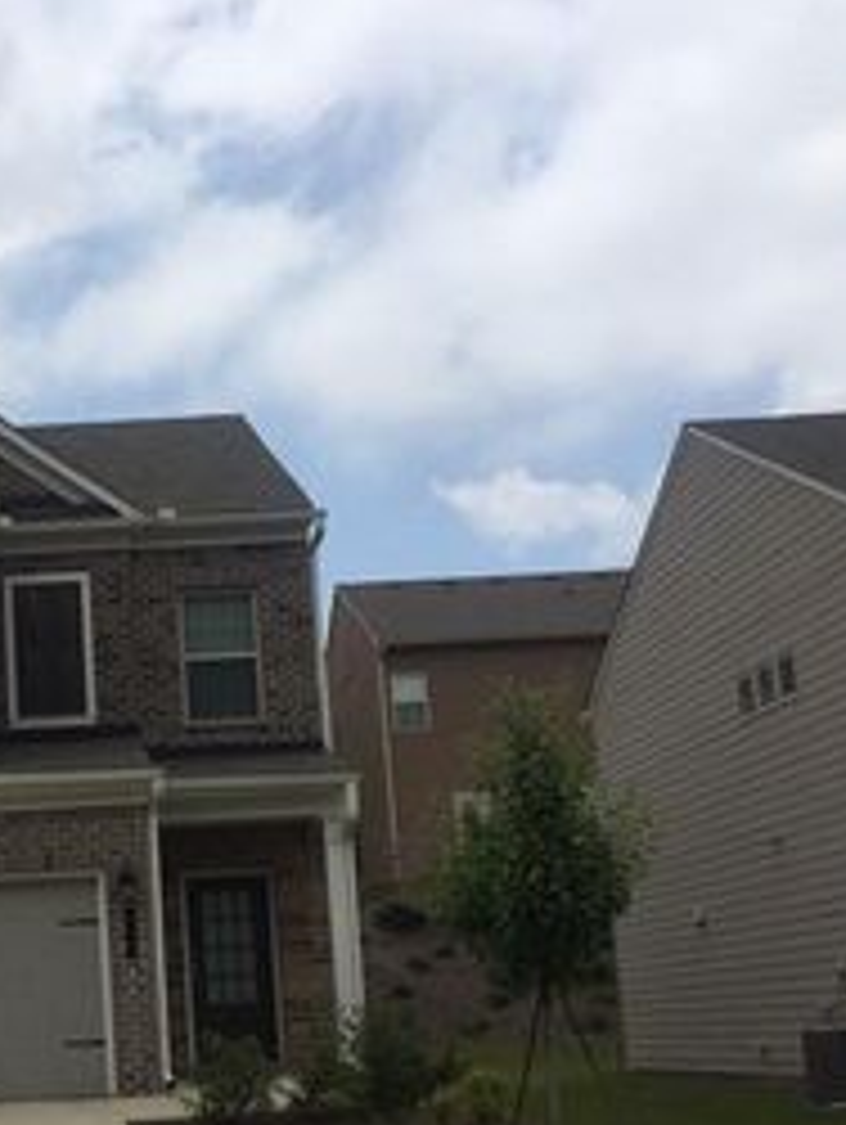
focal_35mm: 58
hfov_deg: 24.2
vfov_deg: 32.9
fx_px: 1887
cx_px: 14
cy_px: 763
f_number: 2.2
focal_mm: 4.15
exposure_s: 1/3597
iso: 32
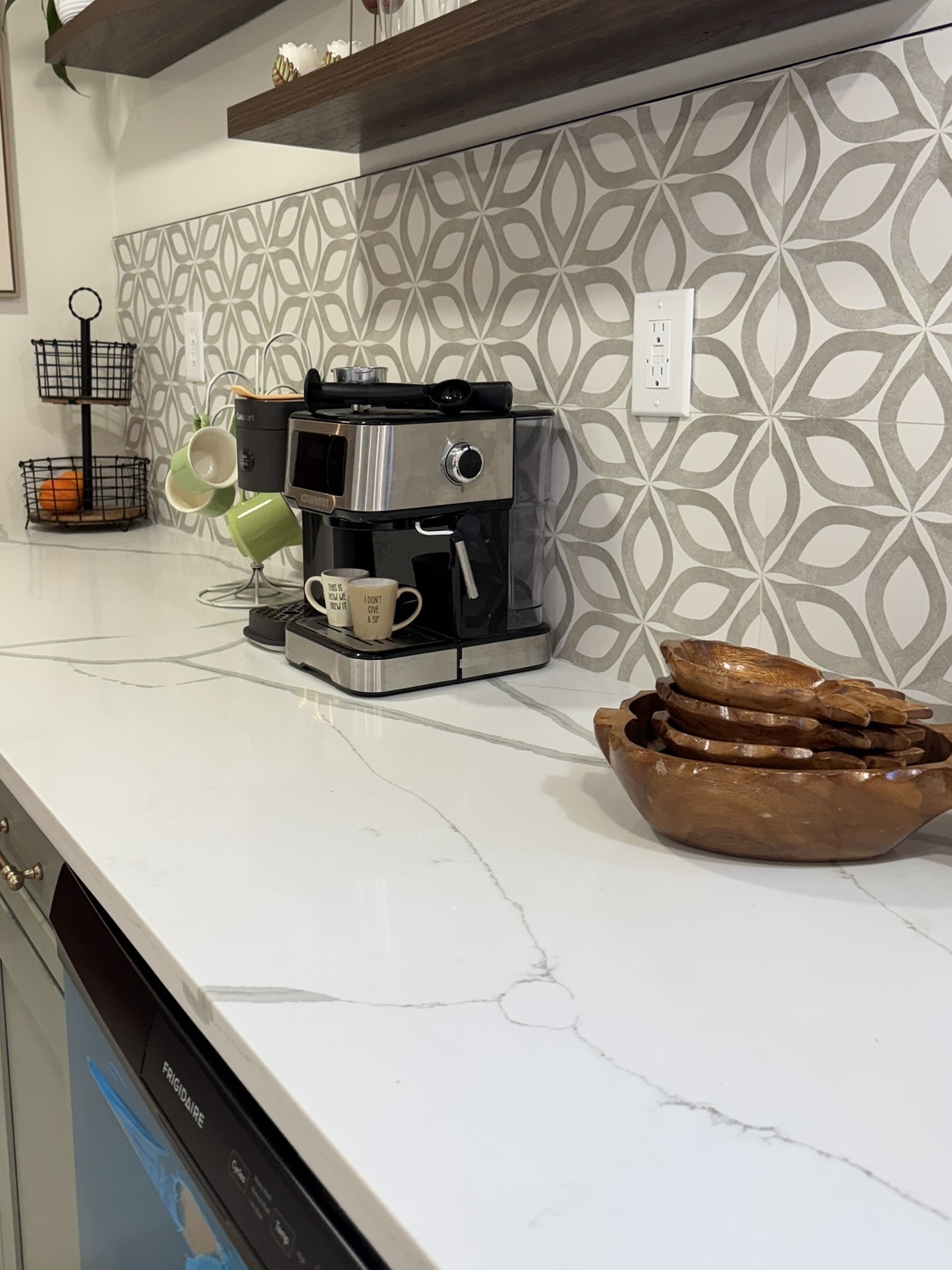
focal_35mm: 31
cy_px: 565
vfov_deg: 58.2
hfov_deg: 45.1
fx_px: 1137
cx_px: 373
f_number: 1.78
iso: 125
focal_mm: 6.76
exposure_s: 1/120
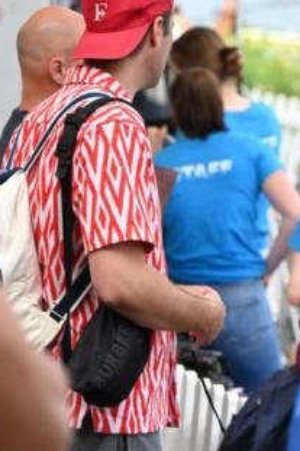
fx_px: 4029
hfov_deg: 4.3
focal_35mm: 322
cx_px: 200
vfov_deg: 6.4
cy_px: 194
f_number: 6.3
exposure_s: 1/400
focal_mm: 200
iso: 400
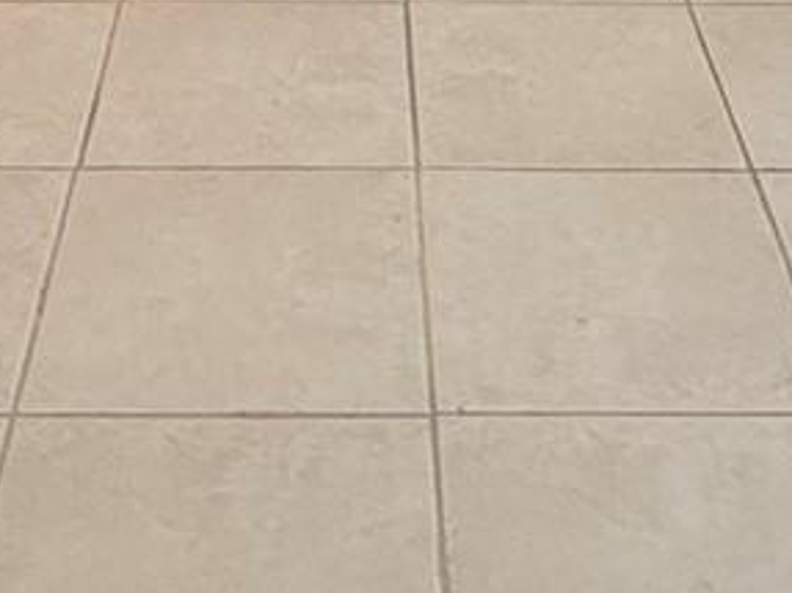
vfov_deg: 15.1
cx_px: 422
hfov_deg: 25.0
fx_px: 1784
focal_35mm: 78
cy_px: -615
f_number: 2.2
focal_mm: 2.22
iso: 640
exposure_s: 1/120
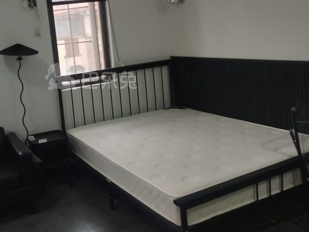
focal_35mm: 45
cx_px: 91
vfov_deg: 31.9
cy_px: 74
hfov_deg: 41.2
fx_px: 402
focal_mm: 3.95
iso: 193
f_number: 1.8
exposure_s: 1/100
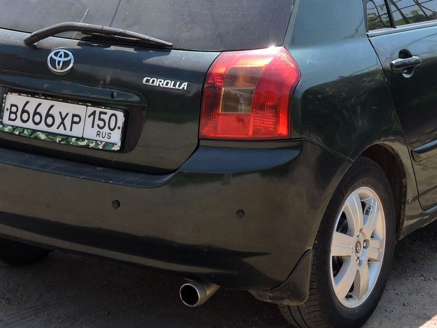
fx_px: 1136
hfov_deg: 21.7
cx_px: 266
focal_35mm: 90
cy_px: 29
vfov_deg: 16.2
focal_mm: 8.1
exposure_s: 1/400
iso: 100
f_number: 4
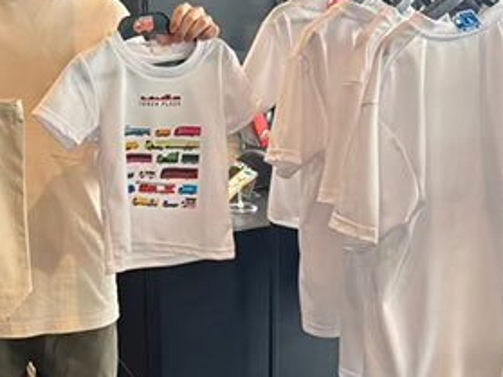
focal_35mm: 54
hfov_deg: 34.7
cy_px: 169
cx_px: 115
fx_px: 784
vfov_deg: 27.0
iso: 100
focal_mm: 5.96
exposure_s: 1/122
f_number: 1.6
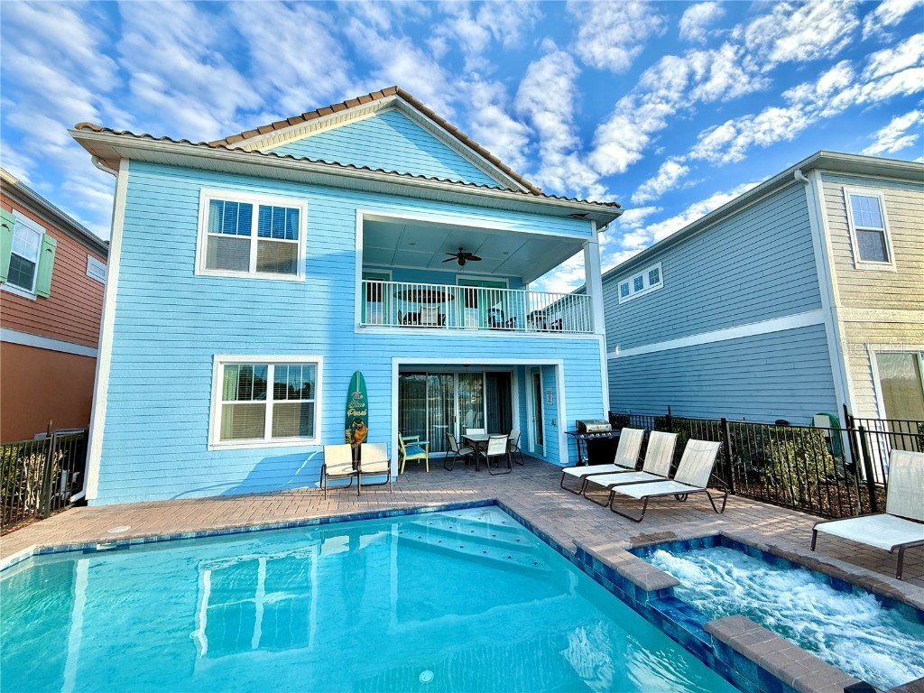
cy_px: 346
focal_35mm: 14
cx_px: 462
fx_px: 374
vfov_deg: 85.7
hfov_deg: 102.1
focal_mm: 2.22
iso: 50
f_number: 2.2
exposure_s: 1/479
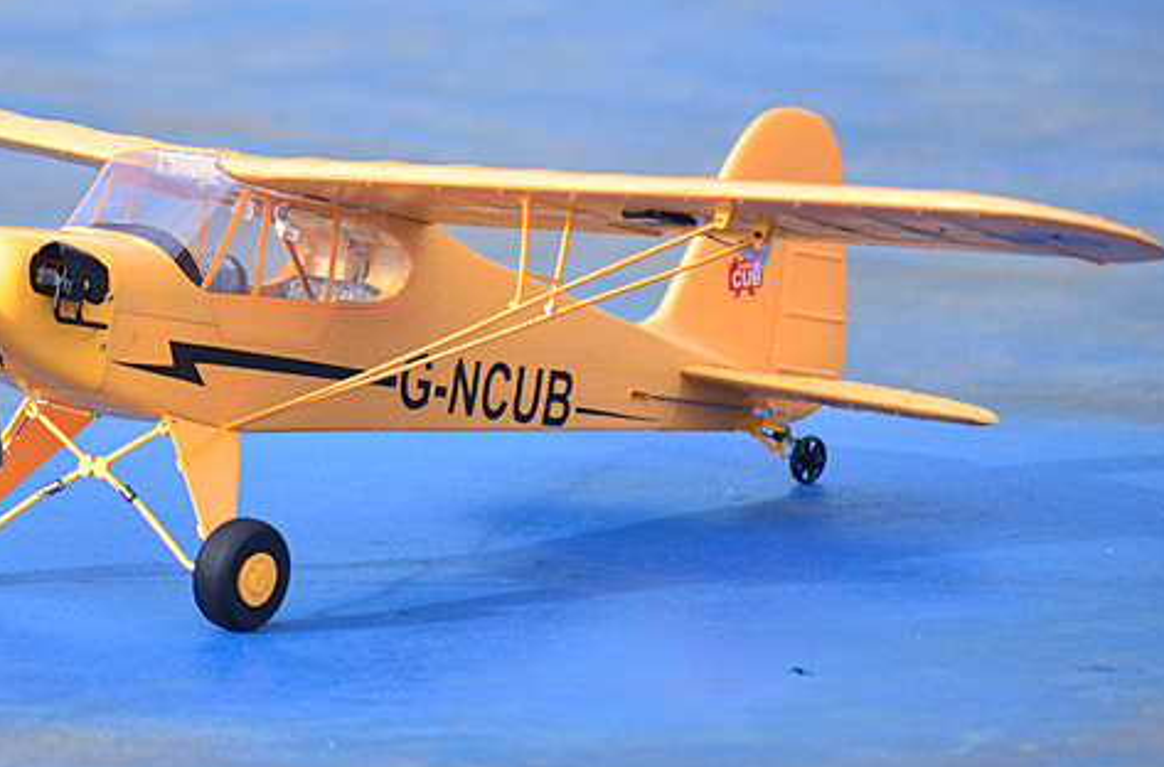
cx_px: 271
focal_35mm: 343
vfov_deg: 4.0
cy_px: 267
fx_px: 11049
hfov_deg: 6.0
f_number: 5.6
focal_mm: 135
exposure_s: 1/320
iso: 250
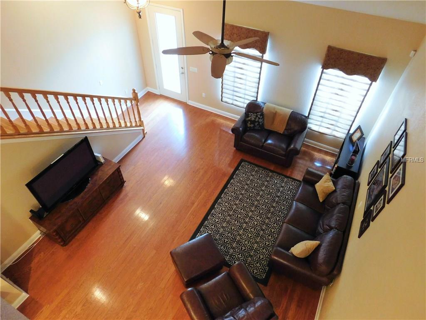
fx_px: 283
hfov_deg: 73.9
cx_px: 213
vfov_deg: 58.9
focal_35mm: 23
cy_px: 160
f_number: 3
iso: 400
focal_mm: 4
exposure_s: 1/15
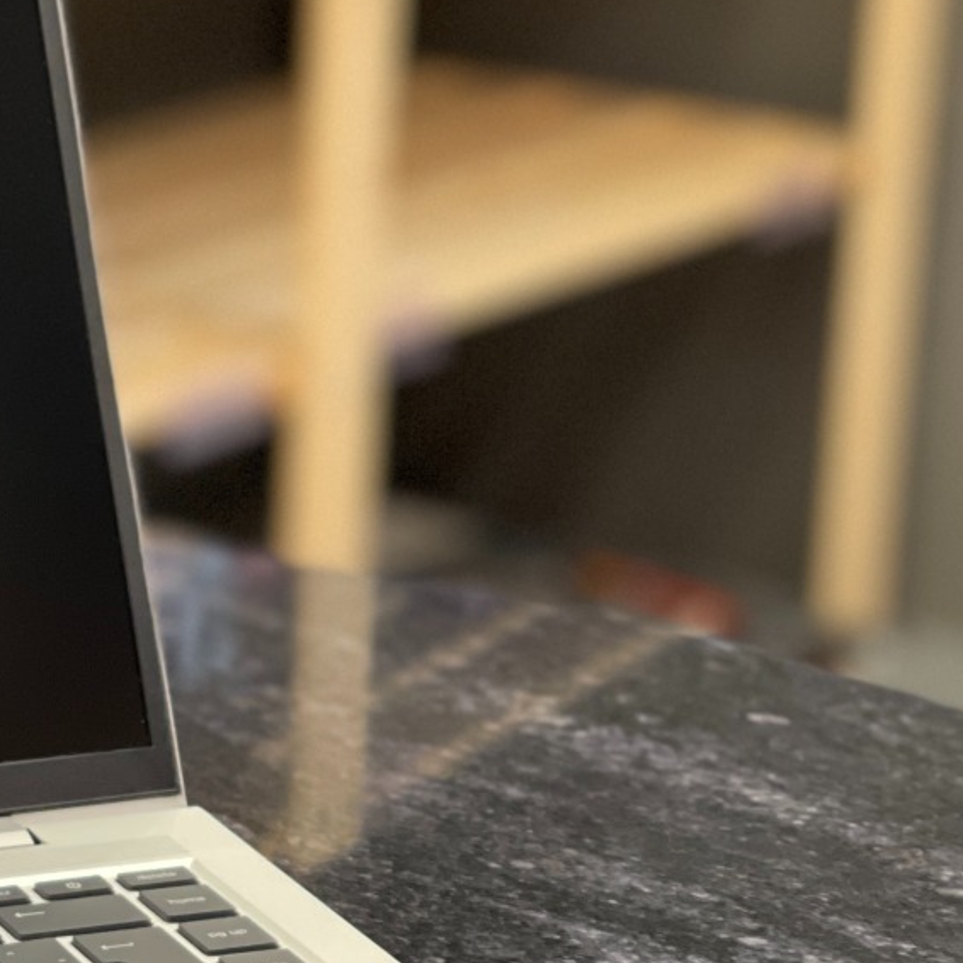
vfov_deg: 10.9
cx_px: -366
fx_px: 5036
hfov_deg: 10.6
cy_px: 752
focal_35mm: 160
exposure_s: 1/40
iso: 320
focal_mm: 7.5
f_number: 2.2
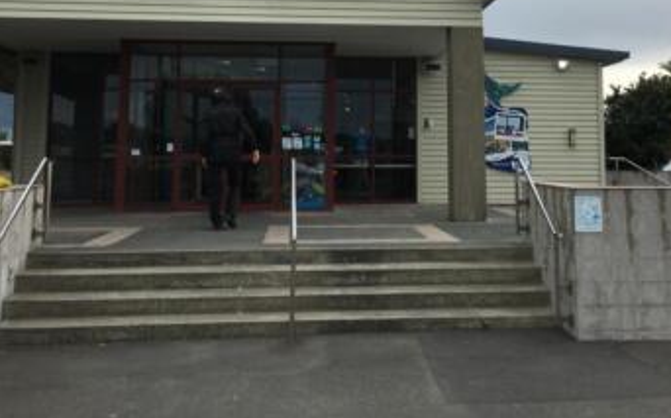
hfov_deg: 44.2
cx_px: 394
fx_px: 822
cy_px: 68
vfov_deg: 27.8
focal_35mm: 45
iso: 25
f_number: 2.2
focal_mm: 4.15
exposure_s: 1/591
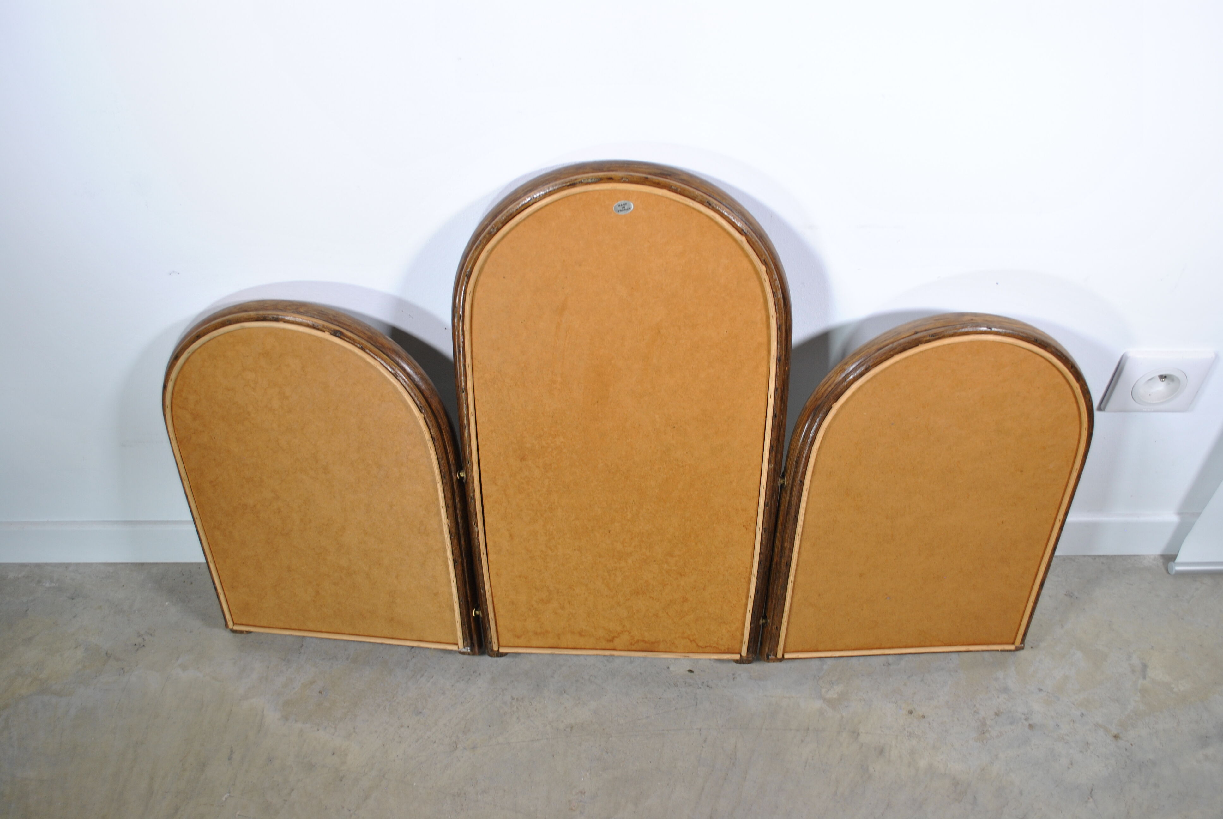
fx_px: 1122
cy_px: 410
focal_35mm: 33
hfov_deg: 57.2
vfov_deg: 40.1
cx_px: 612
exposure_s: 1/50
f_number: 5
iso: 200
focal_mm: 22
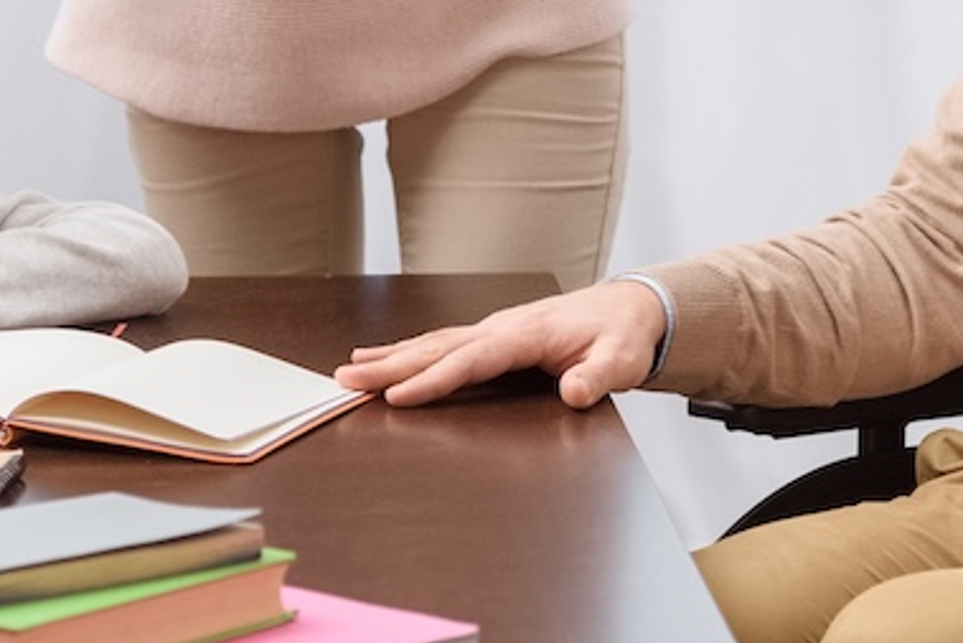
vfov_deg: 4.9
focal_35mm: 277
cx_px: 521
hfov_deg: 7.4
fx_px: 7412
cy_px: -155
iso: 500
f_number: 3.5
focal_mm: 82
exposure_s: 1/125
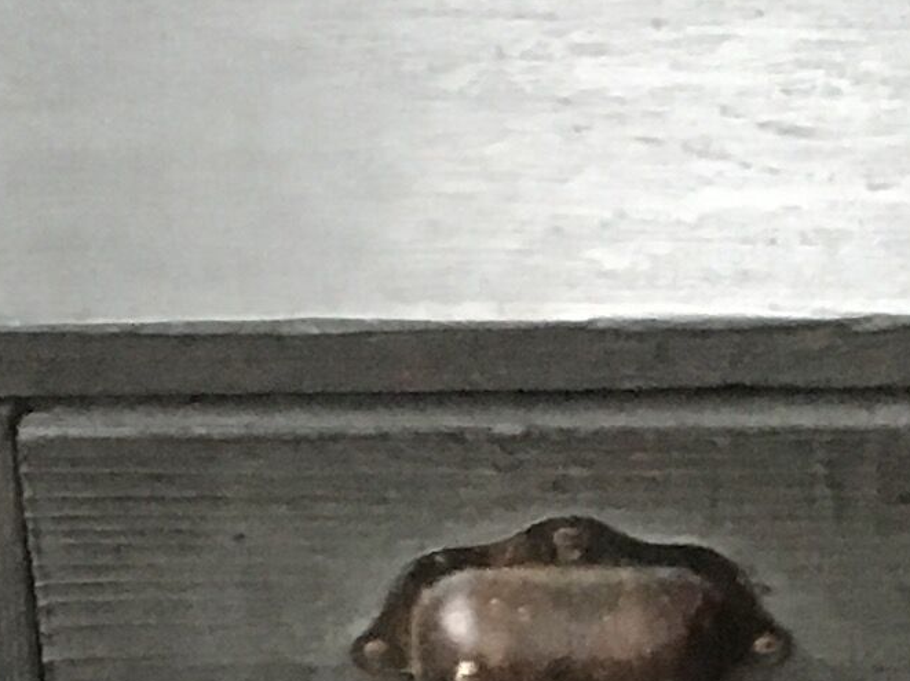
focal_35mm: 177
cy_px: 1129
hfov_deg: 11.1
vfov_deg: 8.1
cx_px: 742
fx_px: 4651
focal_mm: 4.15
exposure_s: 1/17
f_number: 2.2
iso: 250
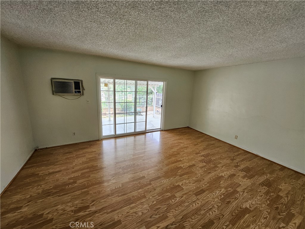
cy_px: 114
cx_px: 152
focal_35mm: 13
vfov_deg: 89.9
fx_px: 115
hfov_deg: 106.2
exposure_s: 1/60
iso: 160
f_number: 2.2
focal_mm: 1.7
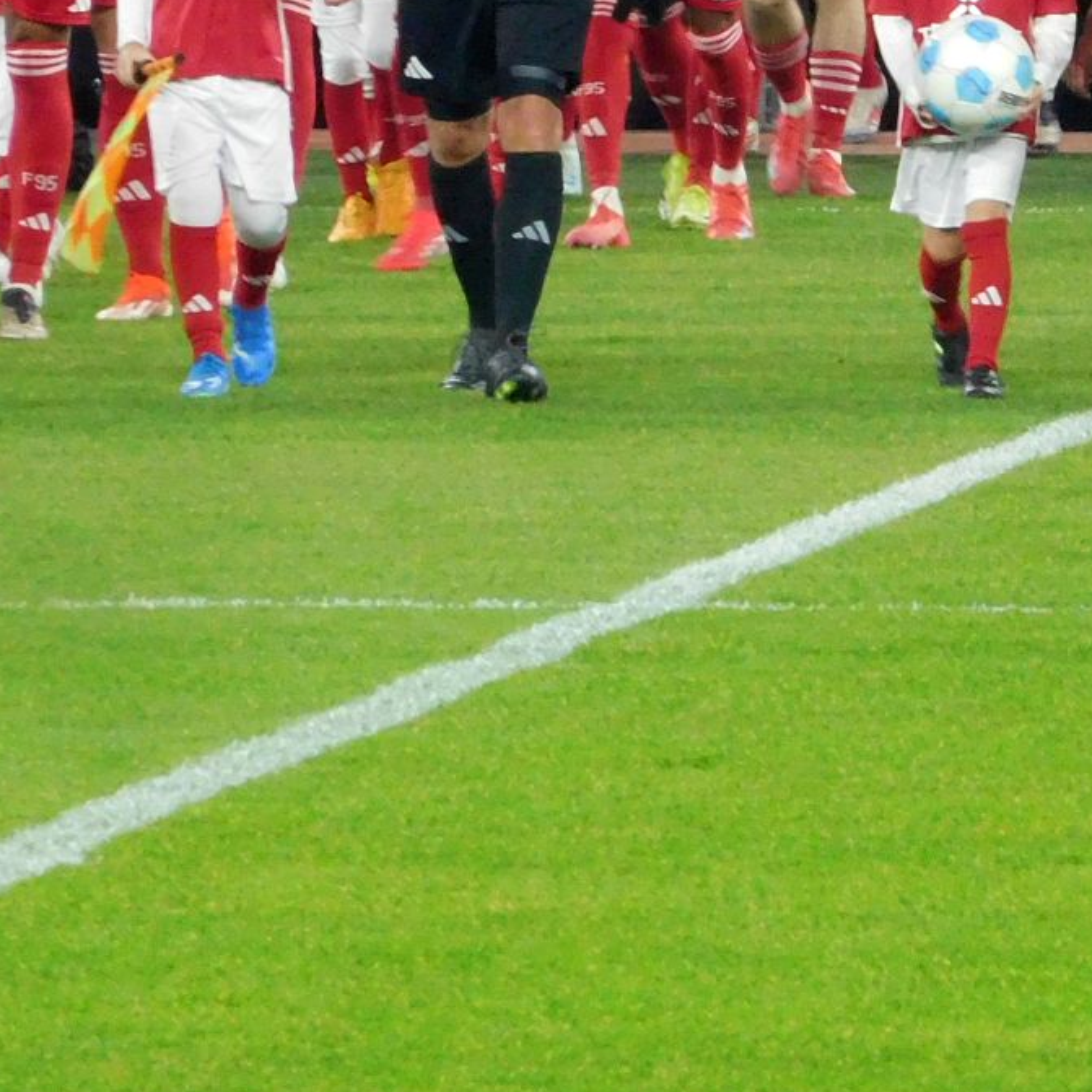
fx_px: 32906
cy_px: -11
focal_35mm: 922
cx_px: 1146
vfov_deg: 1.9
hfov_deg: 1.9
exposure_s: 1/60
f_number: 6
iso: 500
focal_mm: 62.4
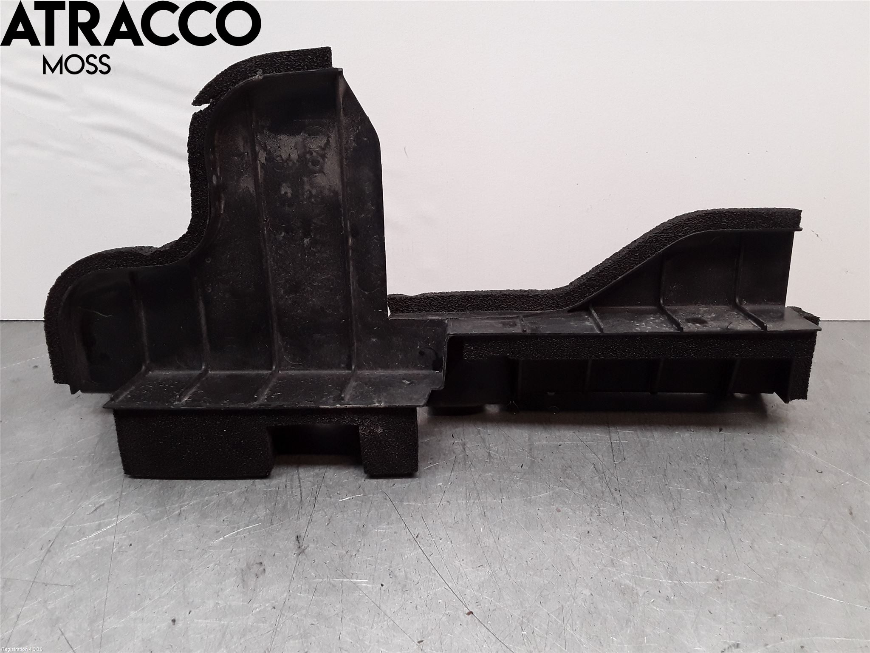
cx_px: 435
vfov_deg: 49.7
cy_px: 326
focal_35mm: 28
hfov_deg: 63.4
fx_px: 704
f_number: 1.9
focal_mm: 2.91
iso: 100
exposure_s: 1/121
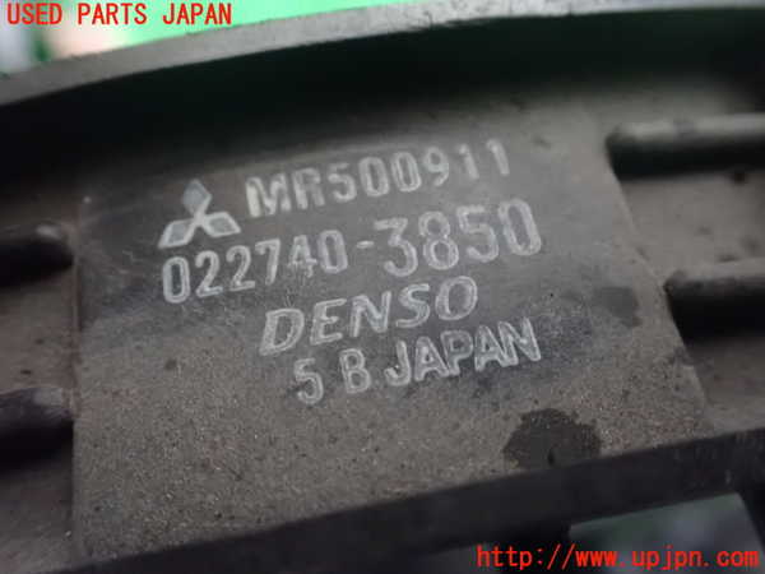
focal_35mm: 30
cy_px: 287
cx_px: 382
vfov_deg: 46.8
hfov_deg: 60.0
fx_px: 663
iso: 1600
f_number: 2.3
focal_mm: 5.4
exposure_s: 1/25
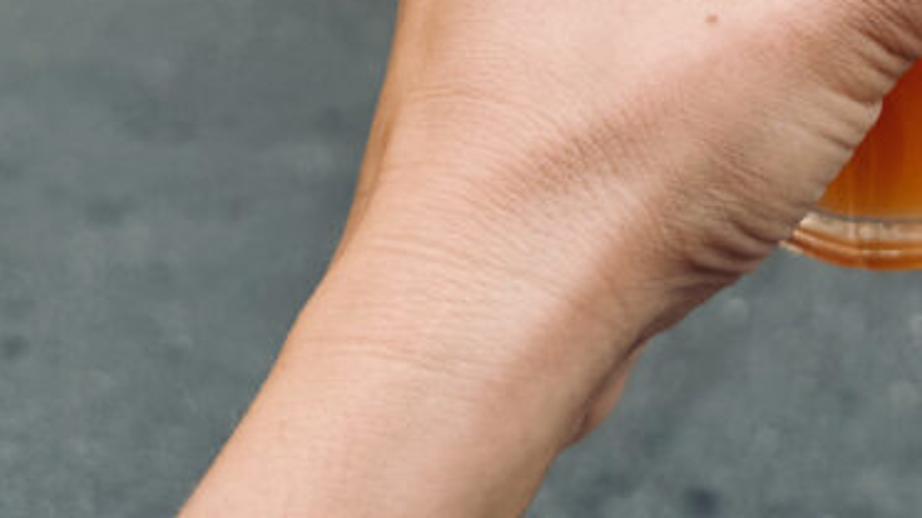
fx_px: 1760
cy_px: -335
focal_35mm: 72
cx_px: 803
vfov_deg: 15.1
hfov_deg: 28.4
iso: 80
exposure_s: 1/326
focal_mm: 6.76
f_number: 1.78
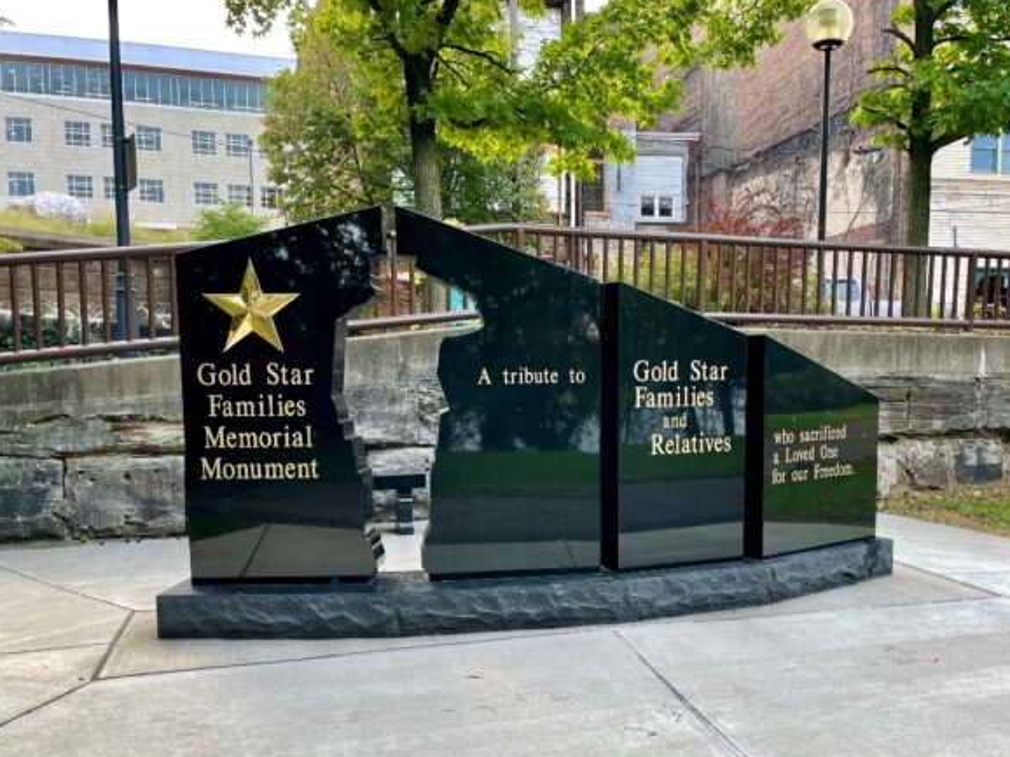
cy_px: 388
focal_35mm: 27
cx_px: 519
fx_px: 787
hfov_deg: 65.3
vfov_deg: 51.3
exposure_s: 1/121
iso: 32
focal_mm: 4.2
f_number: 1.6
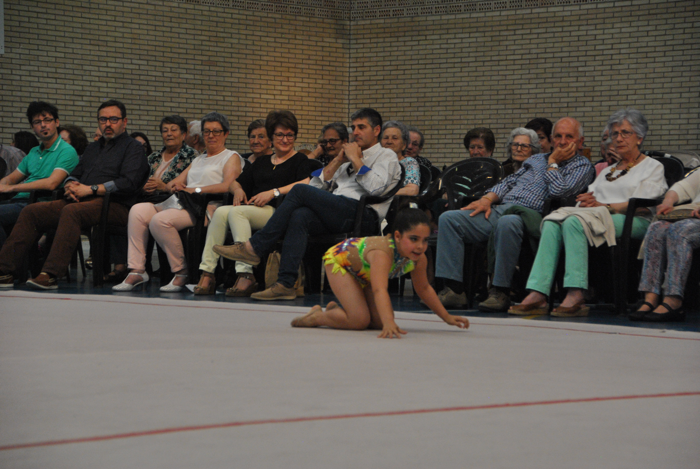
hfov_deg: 15.9
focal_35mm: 129
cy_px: 234
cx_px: 350
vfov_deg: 10.7
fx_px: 2511
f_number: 5.3
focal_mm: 86
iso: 800
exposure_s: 1/250
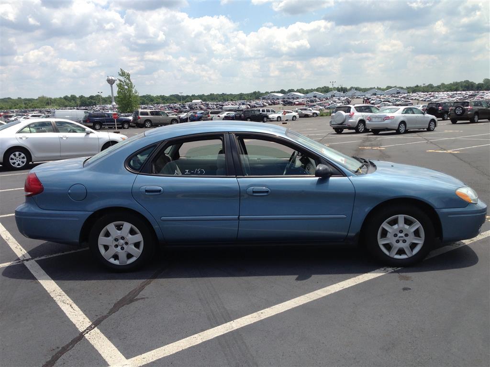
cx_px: 245
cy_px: 184
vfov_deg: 42.9
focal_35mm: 33
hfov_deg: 55.4
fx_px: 467
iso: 50
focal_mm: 4.13
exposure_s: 1/1355
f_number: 2.4
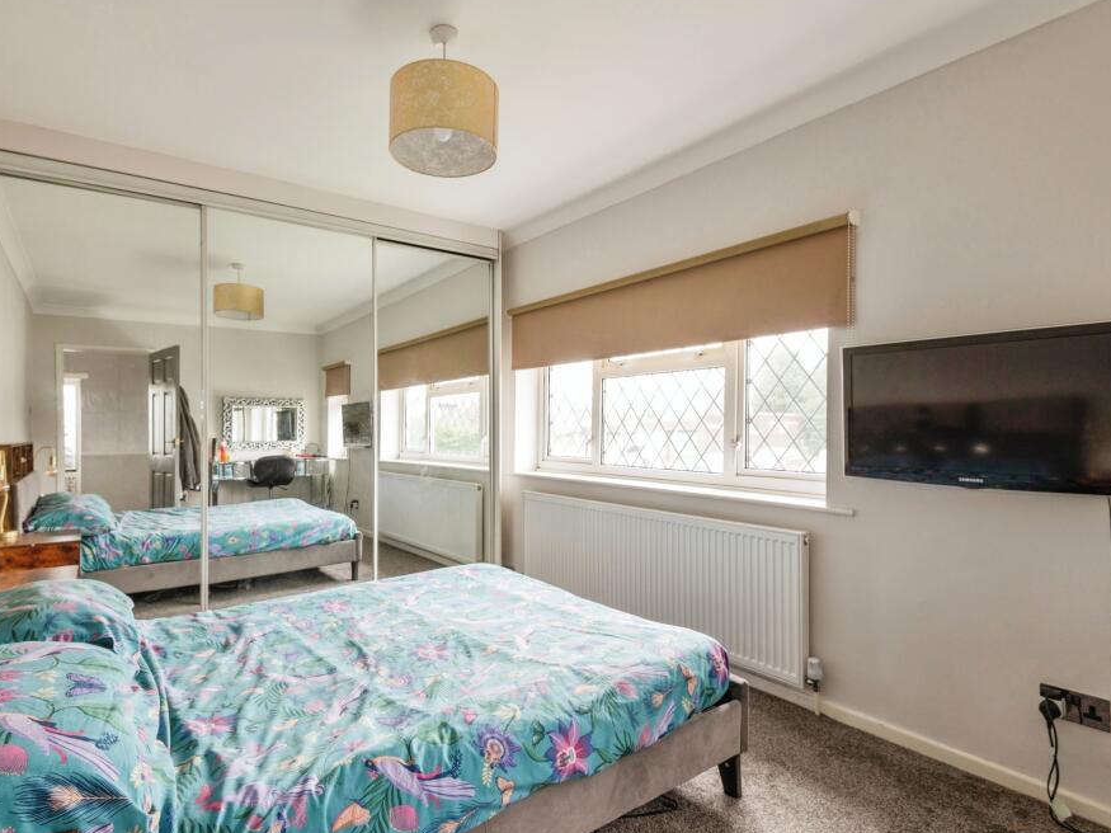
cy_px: 416
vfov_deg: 71.6
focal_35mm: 18
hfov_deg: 87.5
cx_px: 500
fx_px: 578
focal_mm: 16
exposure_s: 1/4
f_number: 8
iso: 250
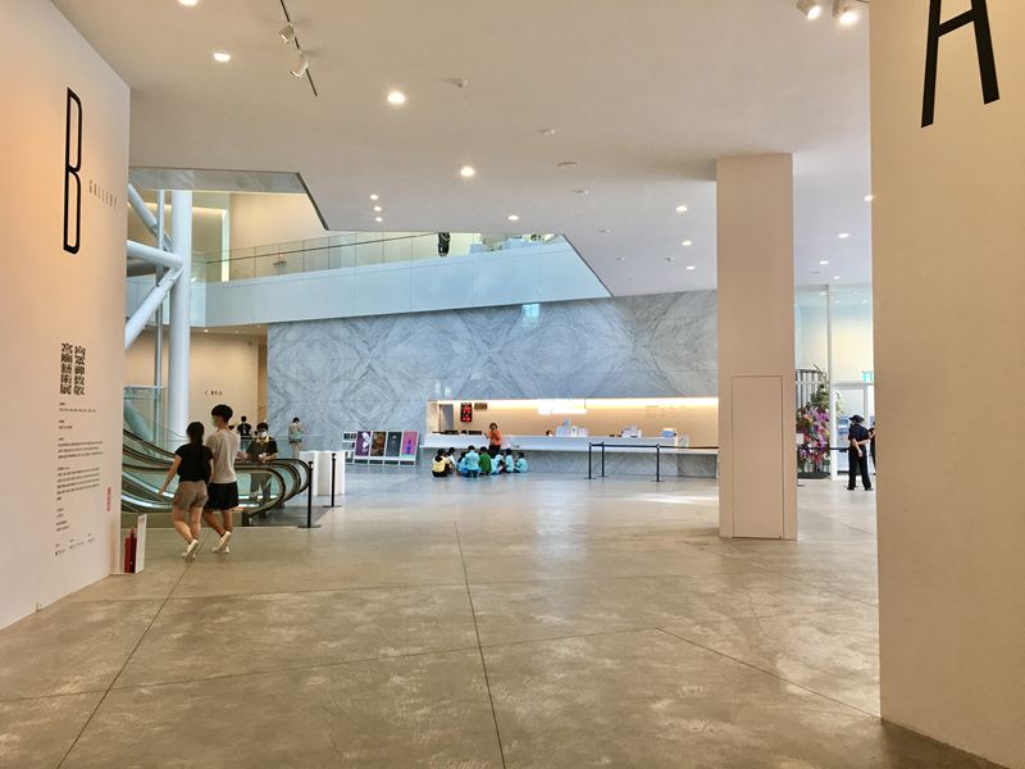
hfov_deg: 61.7
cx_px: 512
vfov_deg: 48.2
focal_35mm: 29
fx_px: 859
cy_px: 384
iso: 25
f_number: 2.2
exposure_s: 1/30
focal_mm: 4.15
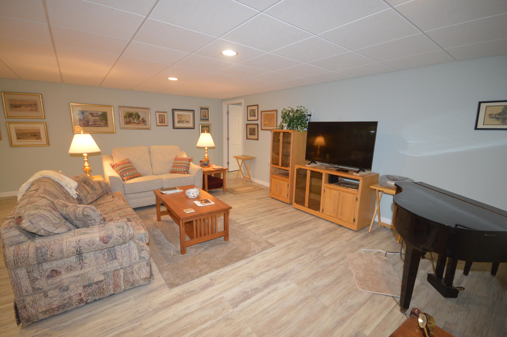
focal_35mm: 15
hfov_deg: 100.4
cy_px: 168
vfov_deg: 77.2
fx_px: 211
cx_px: 254
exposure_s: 1/60
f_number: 4
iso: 1100
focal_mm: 10
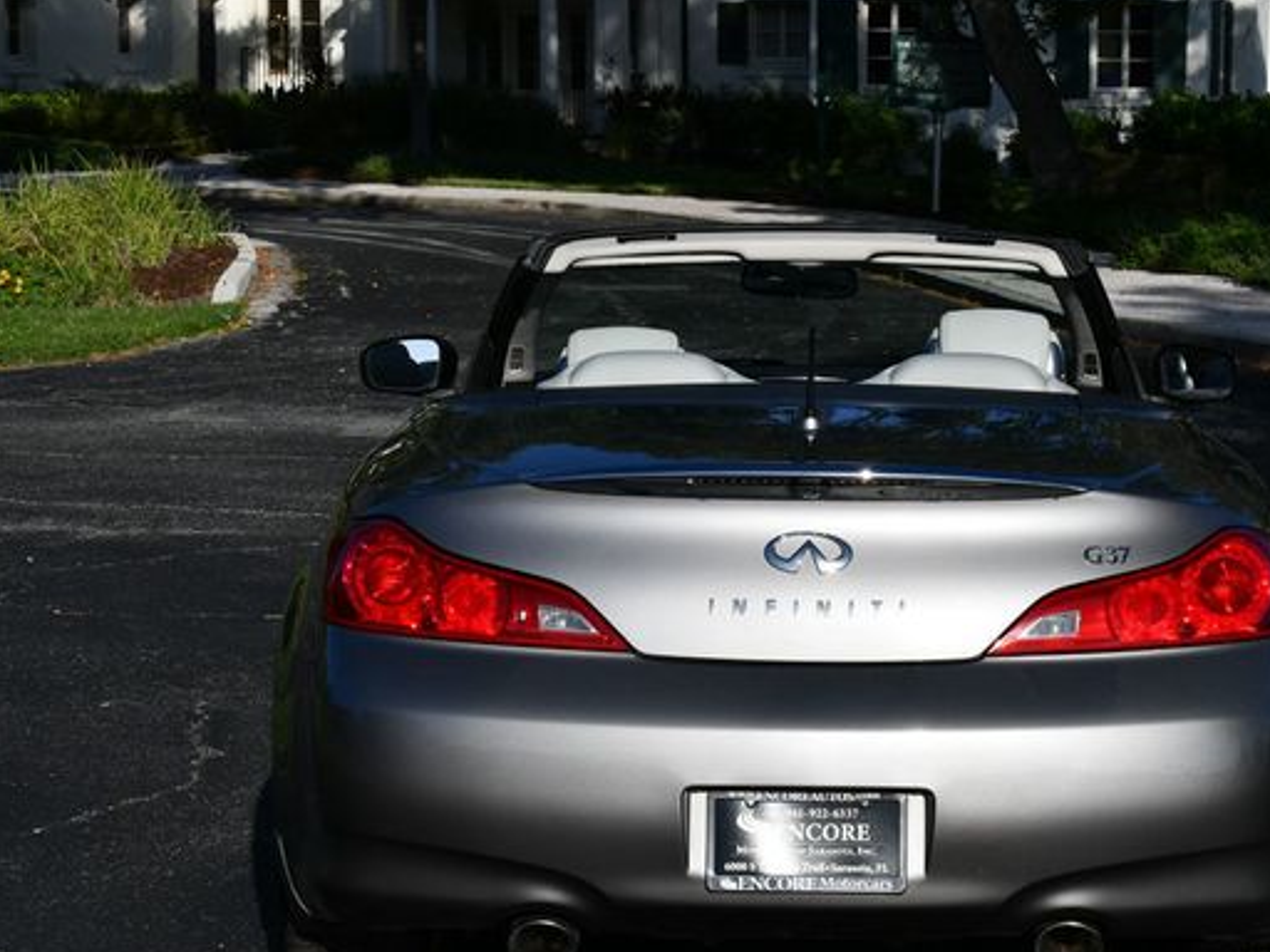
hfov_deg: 19.4
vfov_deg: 14.6
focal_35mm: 101
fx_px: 3706
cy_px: 521
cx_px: 764
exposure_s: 1/400
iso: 100
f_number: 10
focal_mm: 42
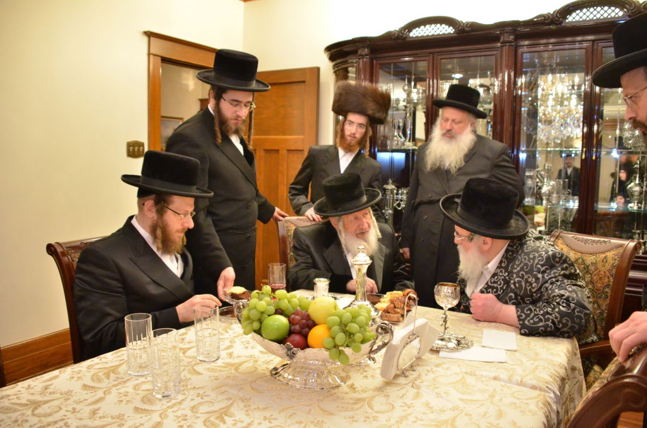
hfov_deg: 67.5
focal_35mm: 27
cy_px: 214
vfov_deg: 47.7
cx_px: 324
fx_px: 484
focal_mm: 18
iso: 2500
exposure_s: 1/125
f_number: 3.5
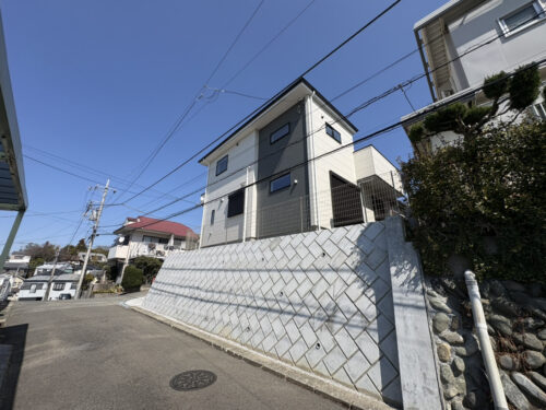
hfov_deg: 102.1
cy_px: 205
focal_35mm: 14
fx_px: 221
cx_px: 273
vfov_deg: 85.7
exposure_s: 1/3106
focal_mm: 2.22
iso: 50
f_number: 2.2
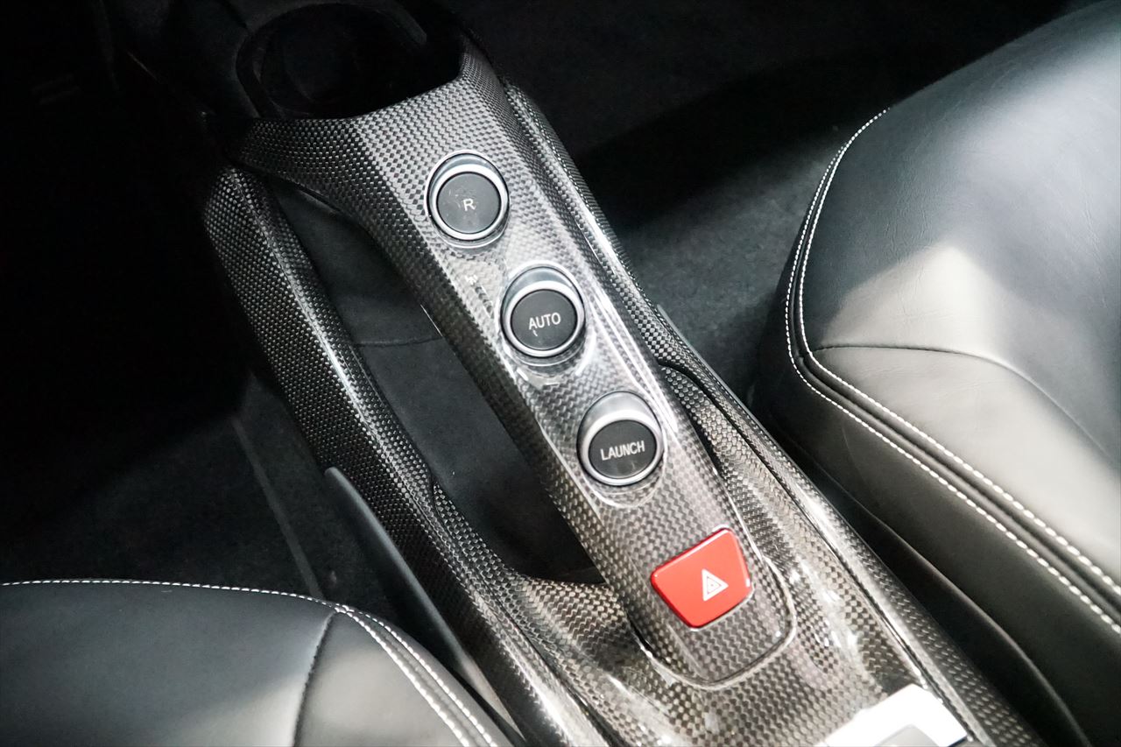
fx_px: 841
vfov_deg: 47.9
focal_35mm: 27
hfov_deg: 67.4
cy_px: 374
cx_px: 560
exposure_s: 1/60
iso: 10000
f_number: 4.5
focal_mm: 18
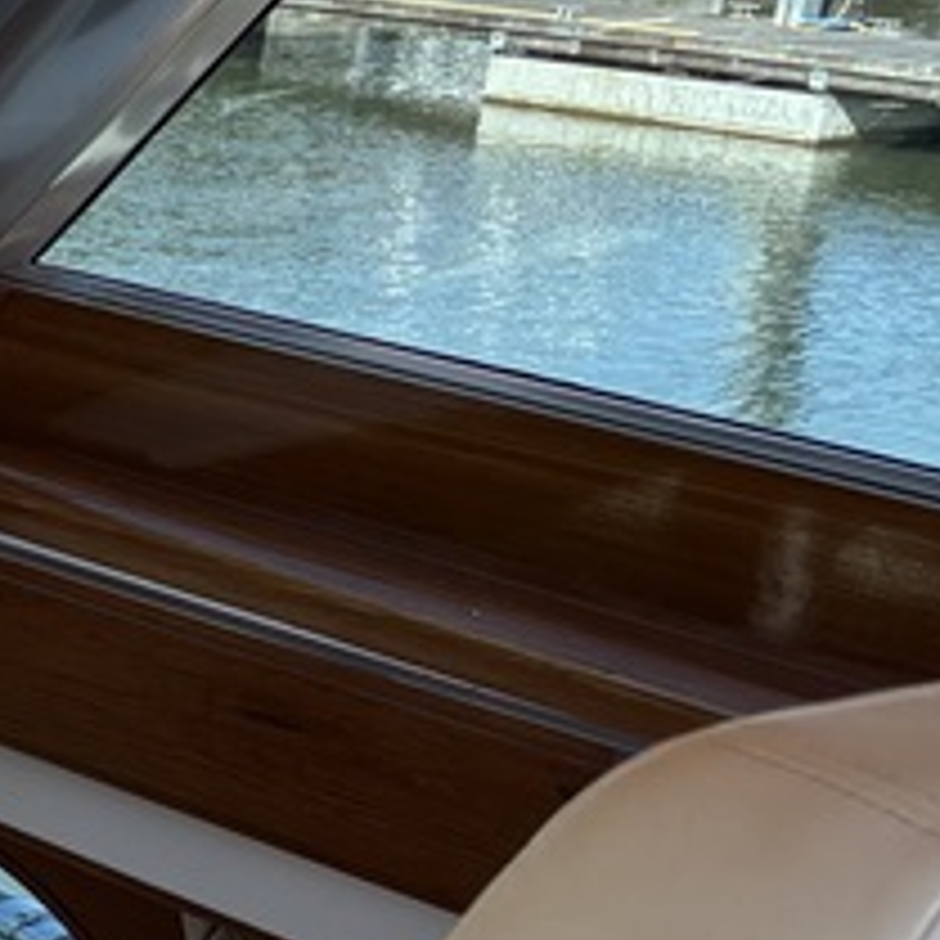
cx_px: -1669
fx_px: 4055
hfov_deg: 10.4
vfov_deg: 13.1
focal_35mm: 132
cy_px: 796
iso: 50
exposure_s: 1/649
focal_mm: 5.96
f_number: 1.6
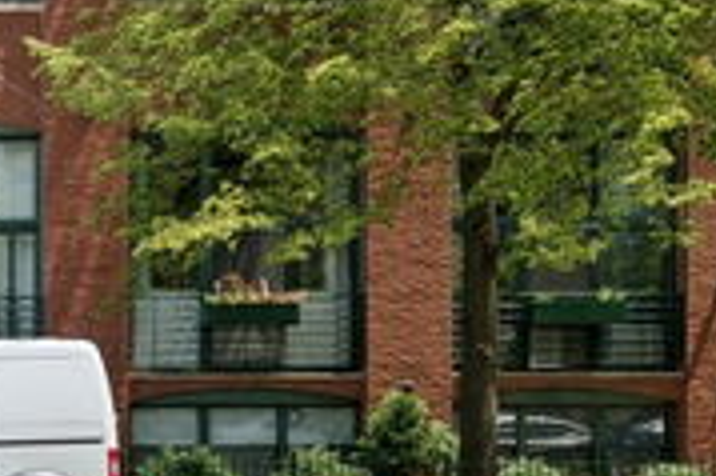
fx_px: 1013
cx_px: -156
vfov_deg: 24.7
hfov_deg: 32.0
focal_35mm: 51
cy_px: -40
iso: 320
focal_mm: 19
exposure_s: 1/800
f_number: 8
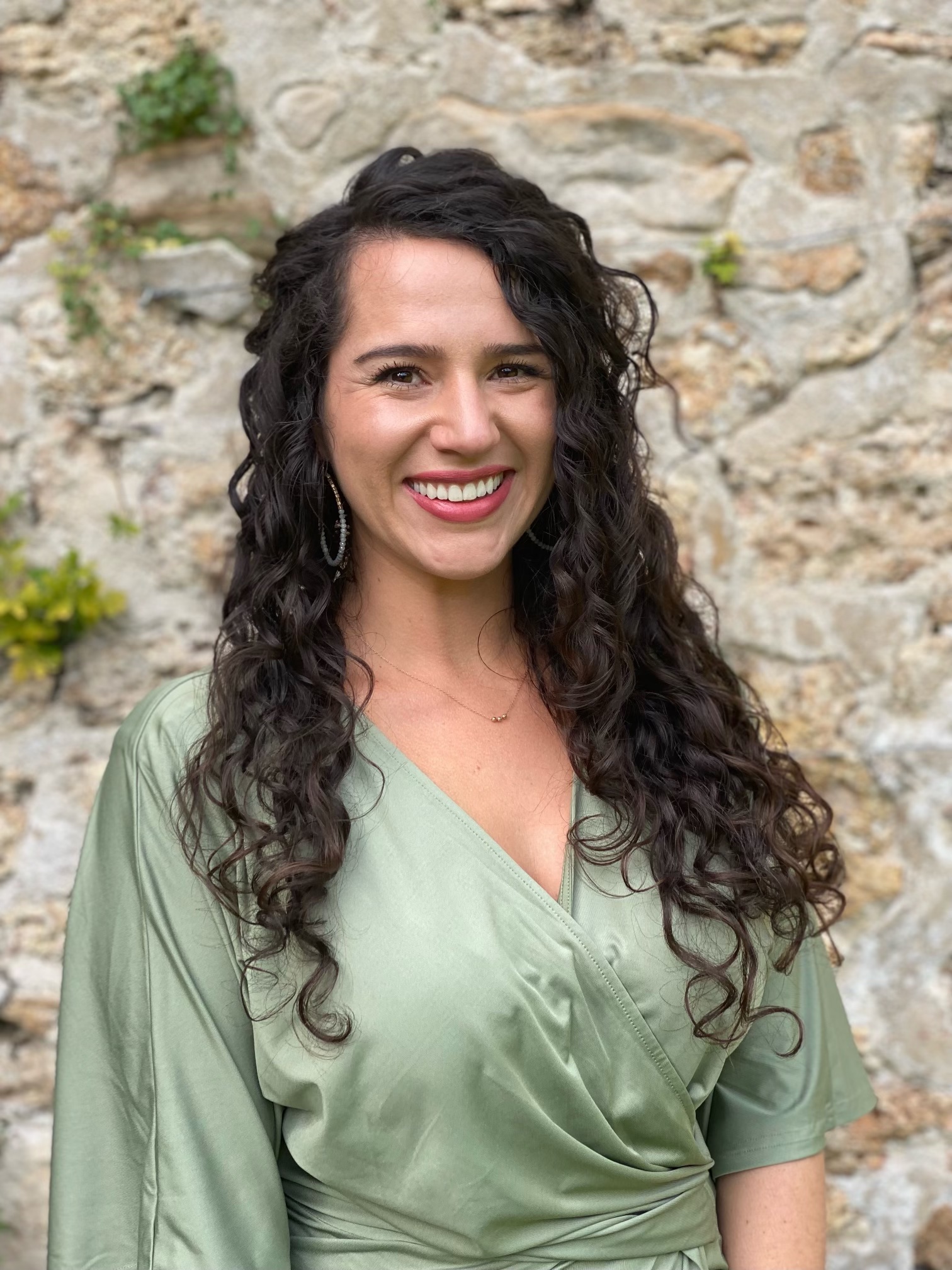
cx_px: 476
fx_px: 1907
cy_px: 635
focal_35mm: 52
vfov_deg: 36.8
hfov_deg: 28.0
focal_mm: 6
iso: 20
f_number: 2
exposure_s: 1/177
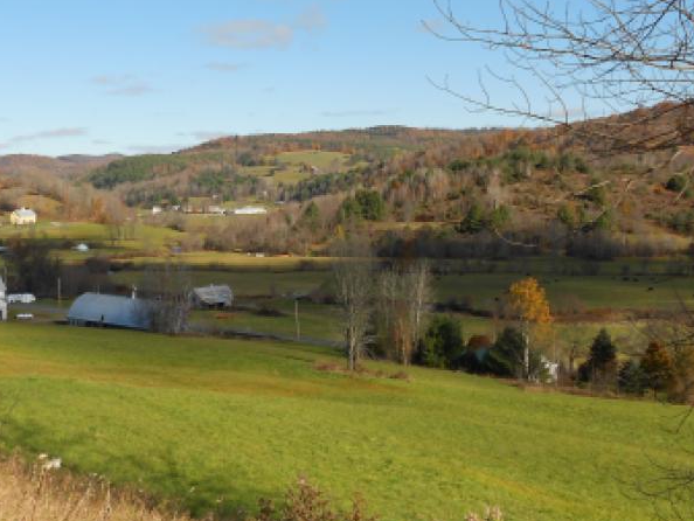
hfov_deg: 38.1
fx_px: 1003
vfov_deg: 29.0
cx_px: 293
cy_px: 183
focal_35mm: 50
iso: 80
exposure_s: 1/1000
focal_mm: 5.1
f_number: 3.4
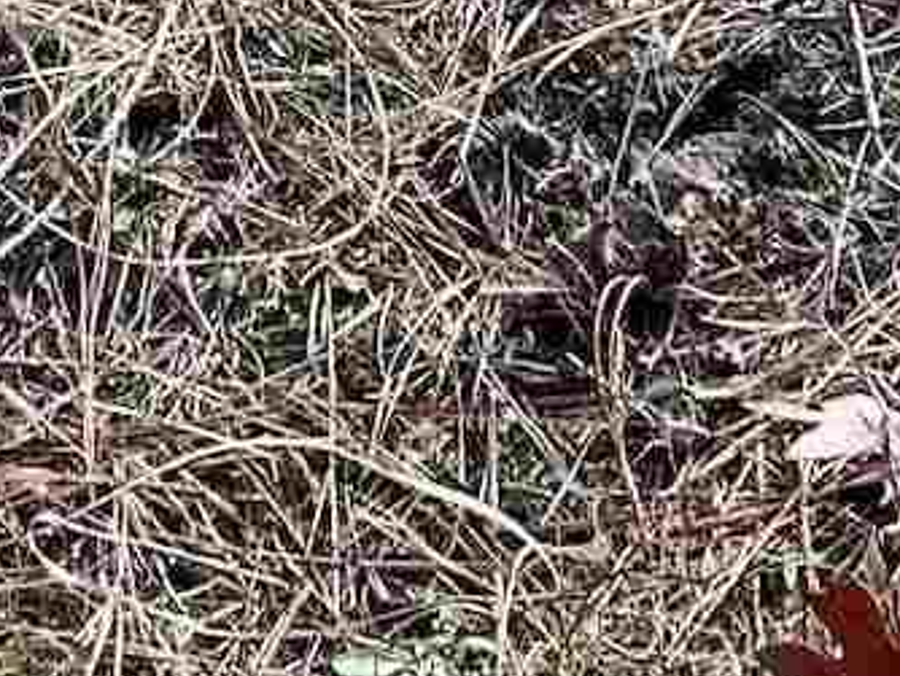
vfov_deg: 6.6
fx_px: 5178
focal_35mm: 199
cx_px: 329
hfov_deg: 9.9
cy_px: -1522
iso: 32
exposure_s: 1/251
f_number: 1.6
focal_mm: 4.2
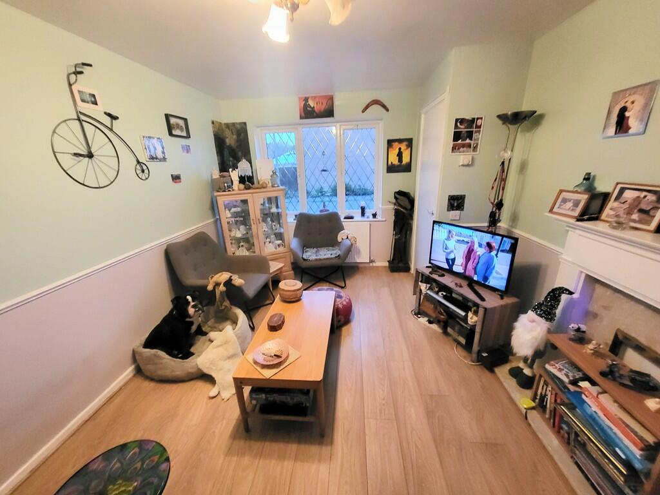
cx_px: 330
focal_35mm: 13
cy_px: 248
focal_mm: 1.74
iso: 500
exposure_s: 1/33
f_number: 2.2
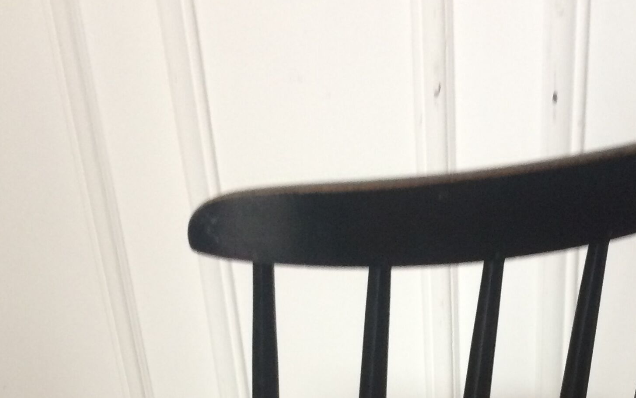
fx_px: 1196
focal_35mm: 69
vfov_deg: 16.7
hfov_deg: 29.4
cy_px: 641
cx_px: 462
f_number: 2.2
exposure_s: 1/33
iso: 160
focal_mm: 4.15
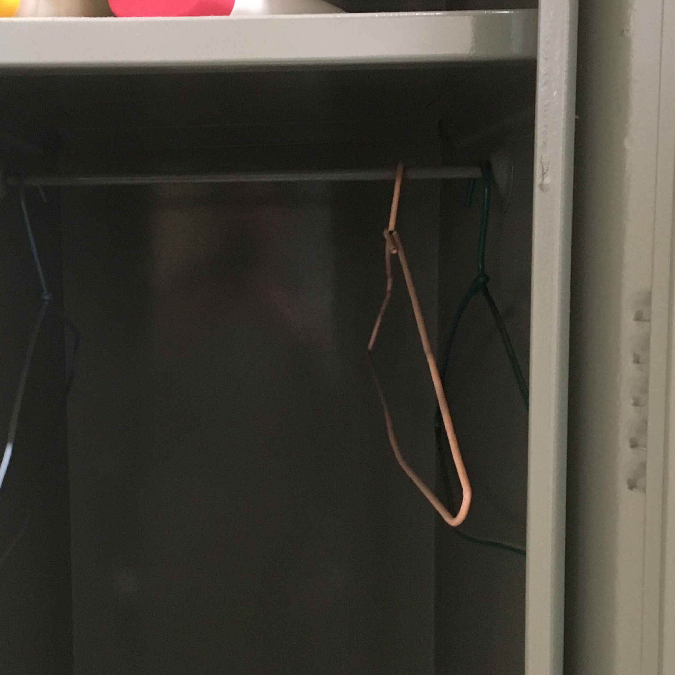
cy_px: 375
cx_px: 263
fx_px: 1169
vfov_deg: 32.2
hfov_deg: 32.1
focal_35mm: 53
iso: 250
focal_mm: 4.15
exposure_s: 1/17
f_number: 2.2
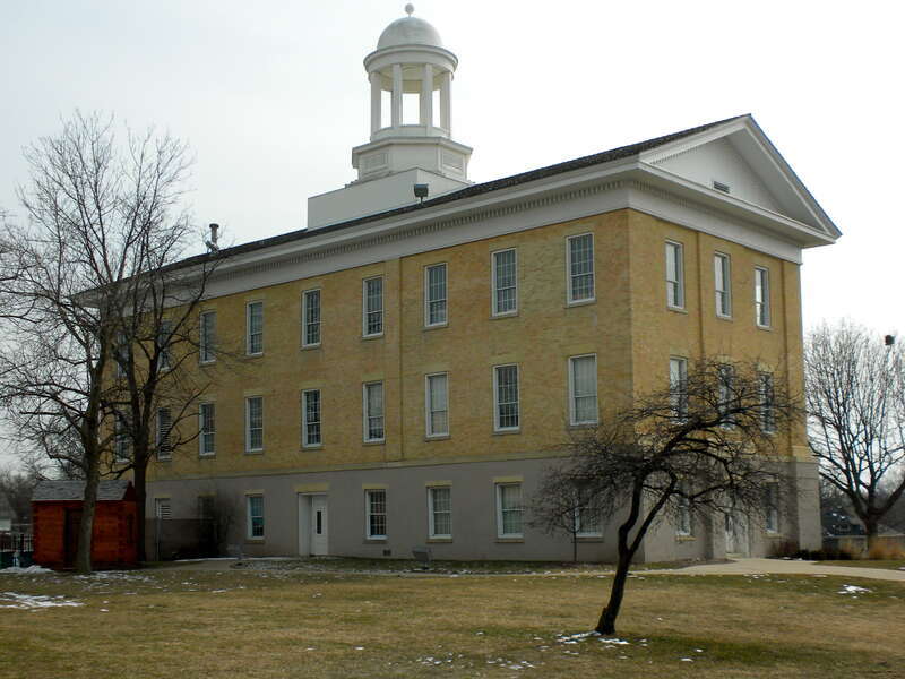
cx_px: 452
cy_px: 340
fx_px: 967
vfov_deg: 38.7
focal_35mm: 37
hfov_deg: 50.1
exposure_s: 1/139
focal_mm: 6.6
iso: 64
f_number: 10
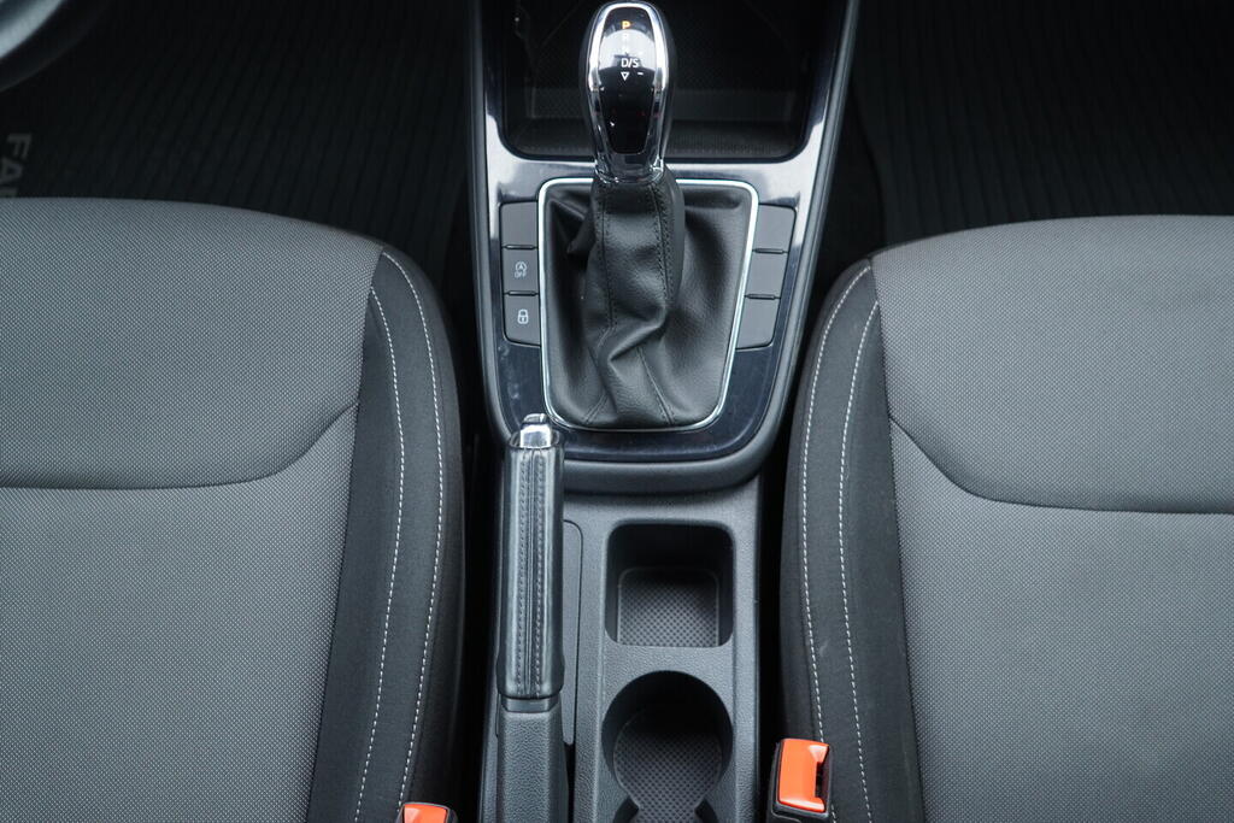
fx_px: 1234
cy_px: 412
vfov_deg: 36.9
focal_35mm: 36
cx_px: 617
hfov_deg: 53.1
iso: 500
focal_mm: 24
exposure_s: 1/40
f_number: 2.8
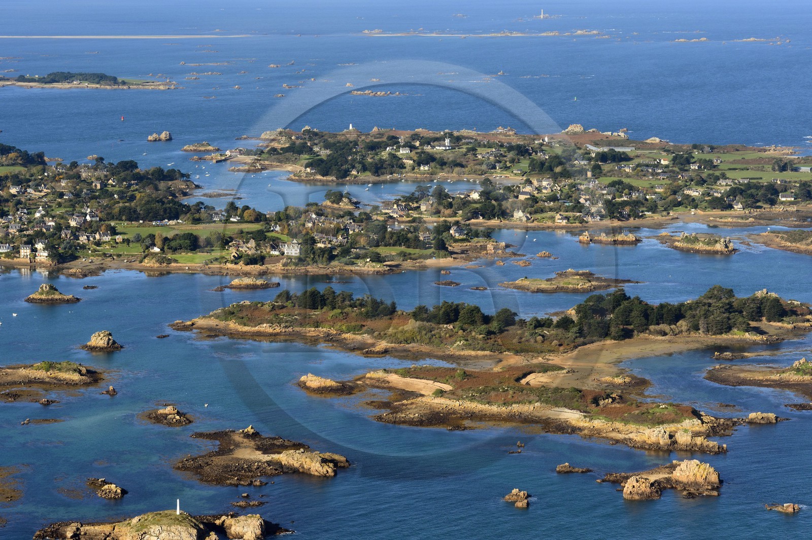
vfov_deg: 13.9
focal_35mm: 98
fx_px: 2209
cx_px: 406
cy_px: 270
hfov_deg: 20.8
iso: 800
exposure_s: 1/1000
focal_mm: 98
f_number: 13
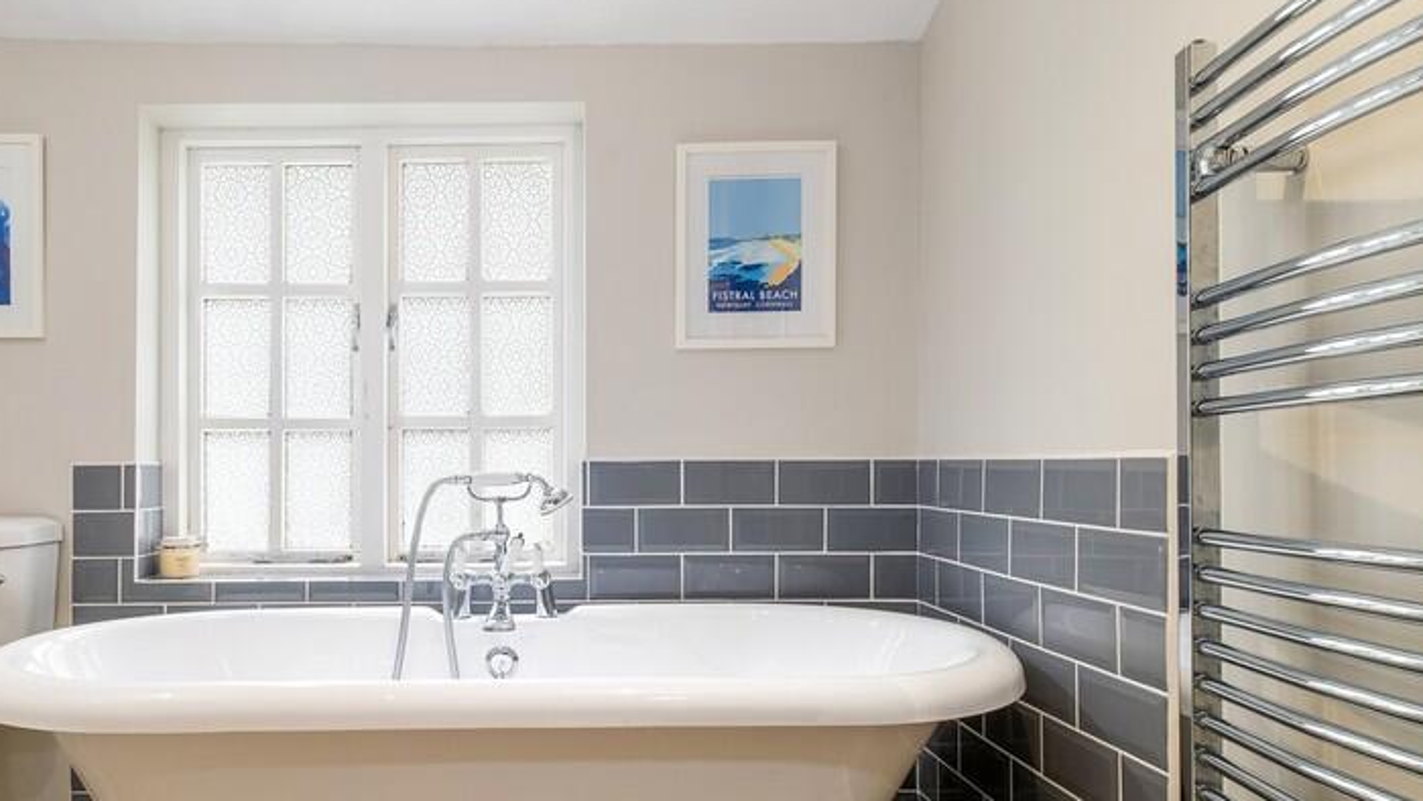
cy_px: 519
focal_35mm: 23
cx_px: 508
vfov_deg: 48.9
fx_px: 868
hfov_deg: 76.9
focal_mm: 10
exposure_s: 1/30
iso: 200
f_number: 7.1
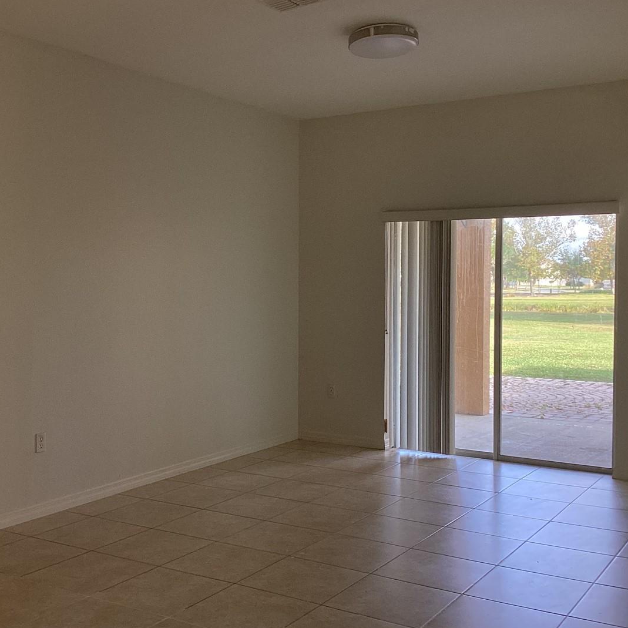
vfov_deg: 40.9
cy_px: 311
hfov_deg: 40.9
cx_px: 287
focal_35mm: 41
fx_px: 842
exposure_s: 1/120
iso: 64
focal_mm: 3.3
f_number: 2.4
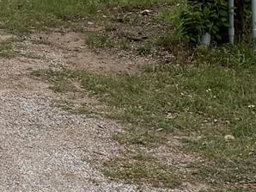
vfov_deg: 8.7
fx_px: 1219
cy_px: -143
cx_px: -48
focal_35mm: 165
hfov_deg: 11.7
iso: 100
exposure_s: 1/4673
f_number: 1.78
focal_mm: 6.76
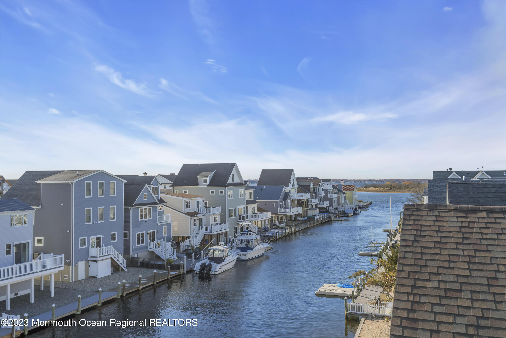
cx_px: 253
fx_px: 492
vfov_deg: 37.9
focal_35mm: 35
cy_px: 169
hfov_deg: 54.4
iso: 100
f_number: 8
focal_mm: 35
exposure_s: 1/160
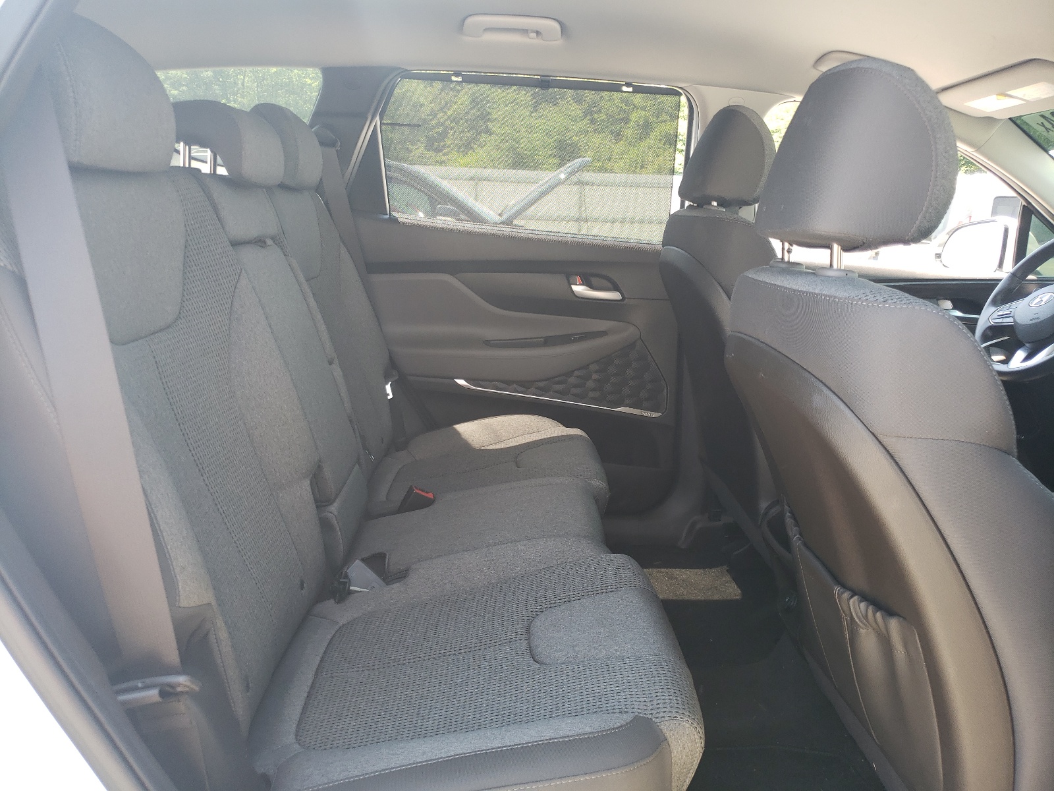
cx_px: 527
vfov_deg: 53.1
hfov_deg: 67.3
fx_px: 792
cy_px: 396
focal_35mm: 26
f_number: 1.5
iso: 50
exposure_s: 1/116
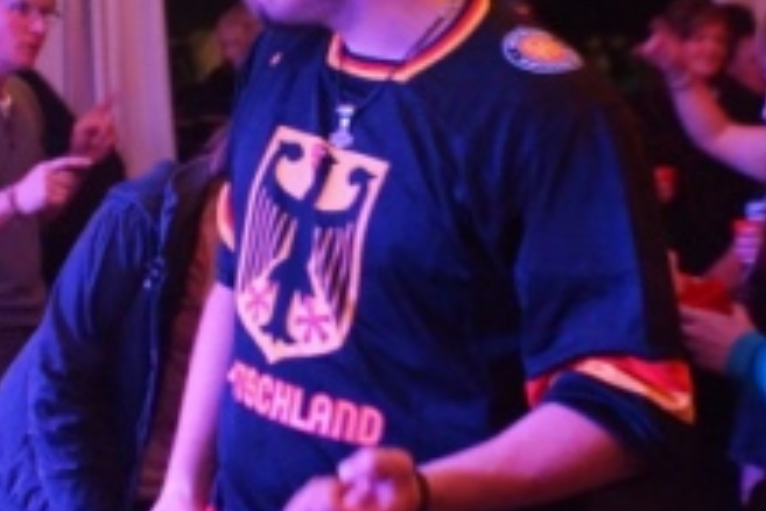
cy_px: 164
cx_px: 283
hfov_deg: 23.6
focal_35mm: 86
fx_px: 1830
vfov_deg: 15.9
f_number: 3.5
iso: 6400
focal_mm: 28
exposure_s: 1/30
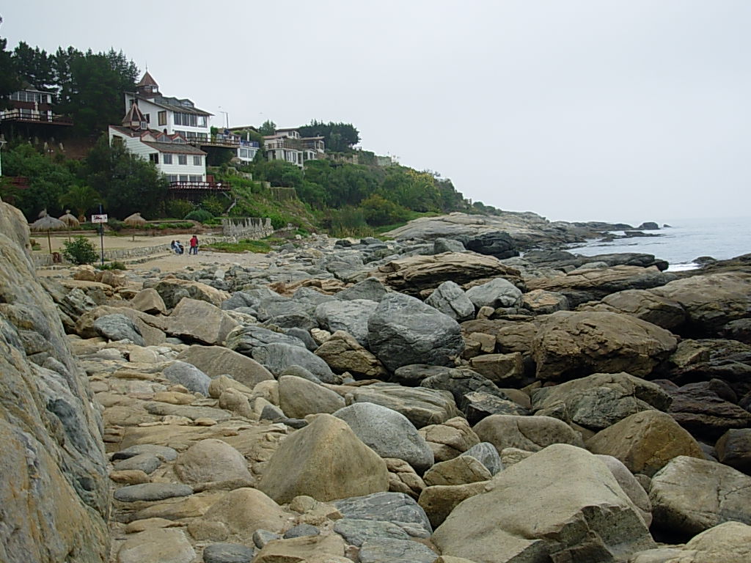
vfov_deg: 32.2
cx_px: 376
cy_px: 282
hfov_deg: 42.1
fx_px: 976
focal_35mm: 45
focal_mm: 7.5
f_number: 3.1
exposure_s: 1/384
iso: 50
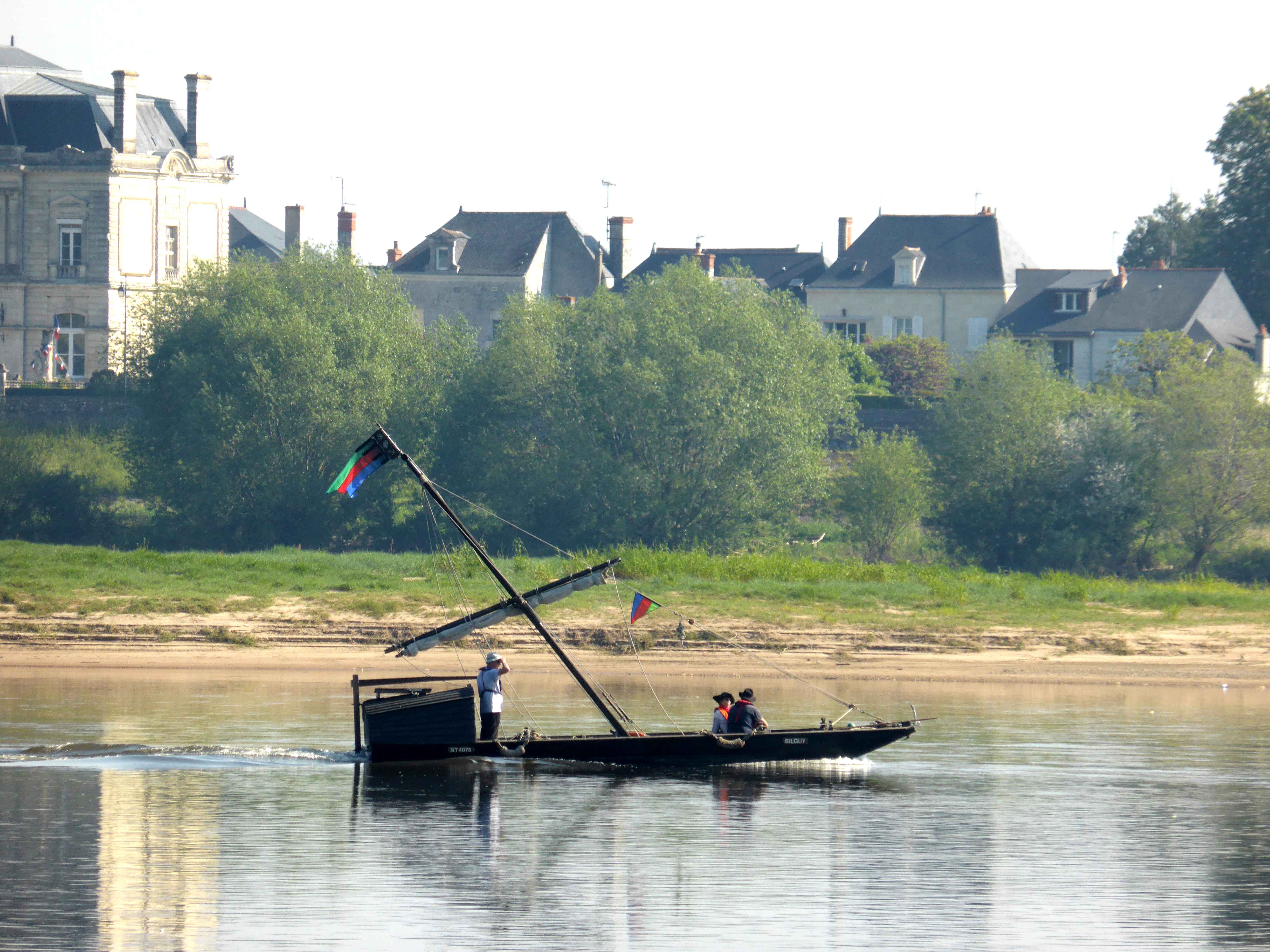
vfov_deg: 4.1
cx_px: 635
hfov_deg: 5.4
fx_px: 13355
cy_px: 476
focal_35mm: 364
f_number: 5.9
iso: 100
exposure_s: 1/250
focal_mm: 65
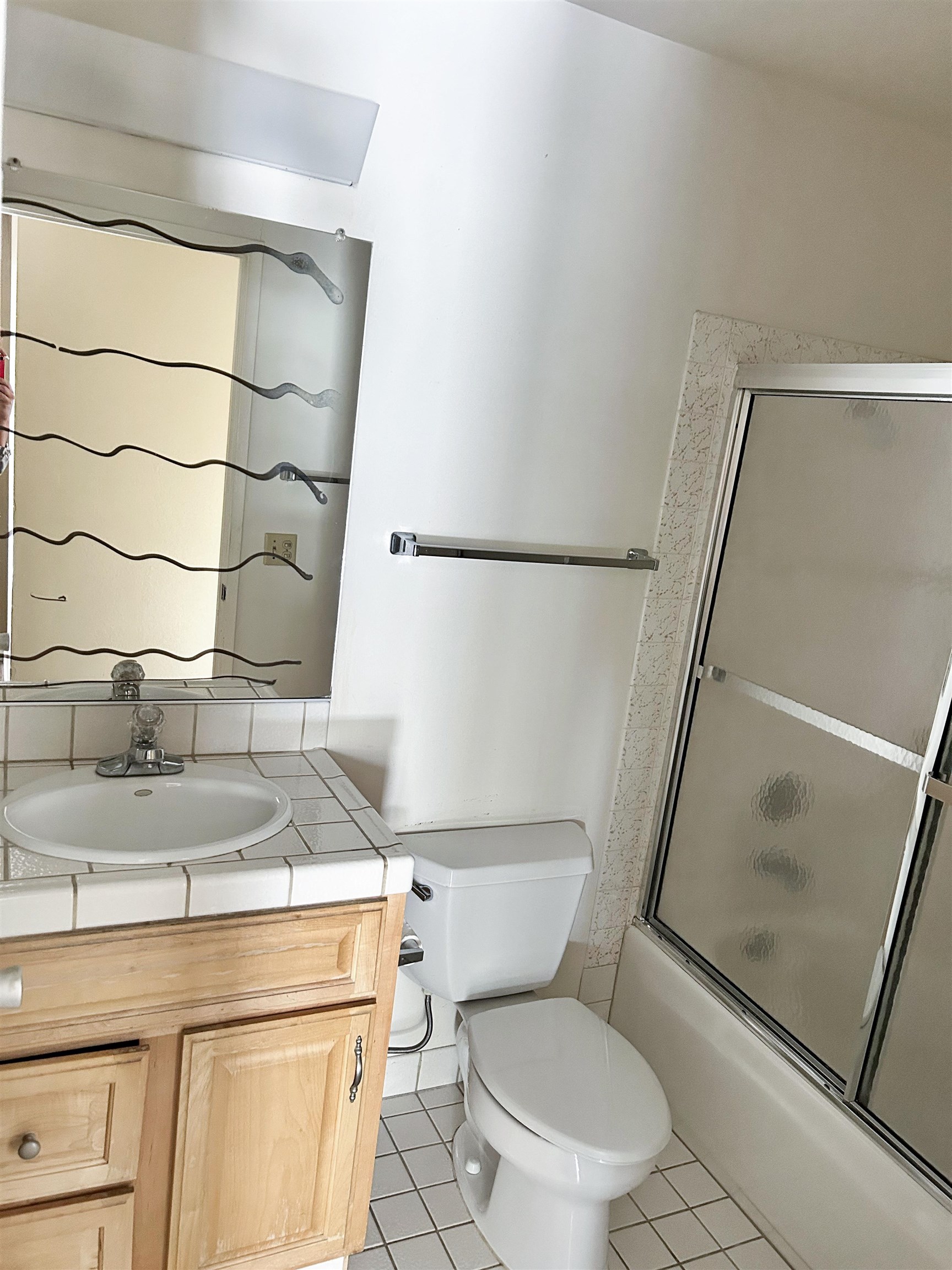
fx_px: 953
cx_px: 476
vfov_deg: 67.3
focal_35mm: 26
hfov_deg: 53.1
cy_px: 635
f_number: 1.5
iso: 400
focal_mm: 5.7
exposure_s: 1/60
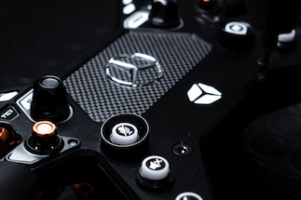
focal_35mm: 95
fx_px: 794
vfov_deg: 14.4
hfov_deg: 21.5
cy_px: 93
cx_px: 170
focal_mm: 24
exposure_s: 1/160
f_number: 2.8
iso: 500
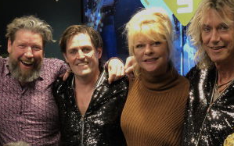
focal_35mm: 92
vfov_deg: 14.1
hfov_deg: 22.5
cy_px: 118
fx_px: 587
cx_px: 85
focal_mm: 6
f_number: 2.4
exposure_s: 1/30
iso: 100
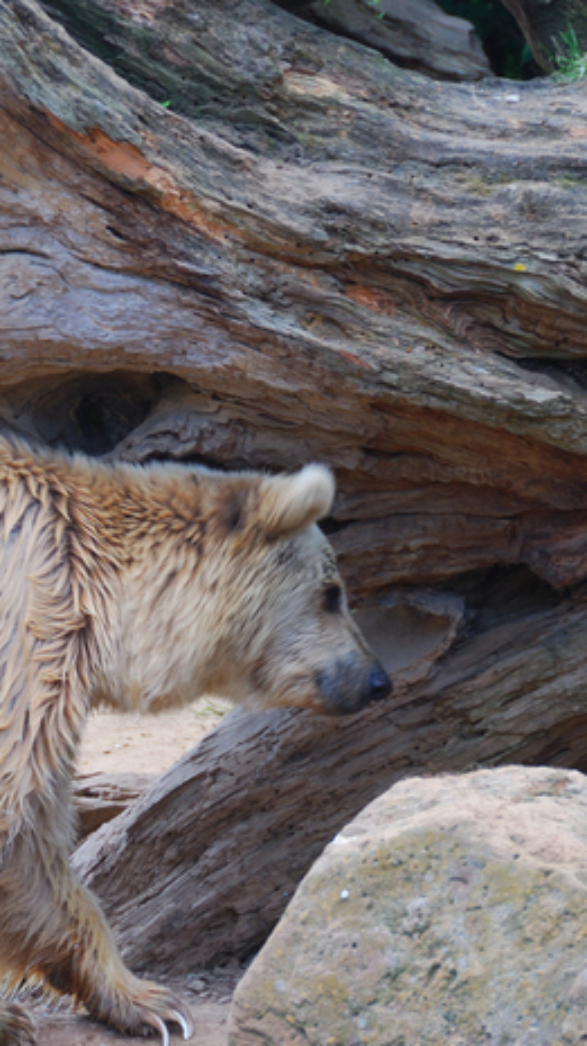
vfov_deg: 8.7
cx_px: 151
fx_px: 6896
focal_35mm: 249
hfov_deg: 4.9
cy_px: 522
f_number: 5.6
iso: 100
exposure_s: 1/50
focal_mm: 105
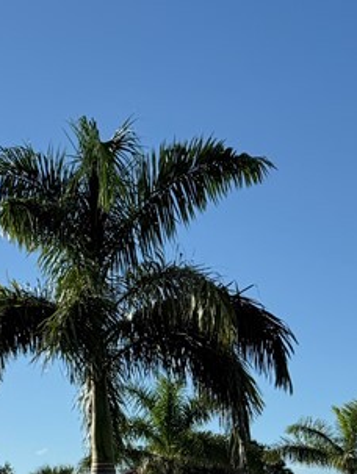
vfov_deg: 24.0
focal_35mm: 81
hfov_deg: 15.4
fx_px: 1111
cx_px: -310
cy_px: 313
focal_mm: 6.76
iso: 80
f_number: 1.78
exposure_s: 1/7353
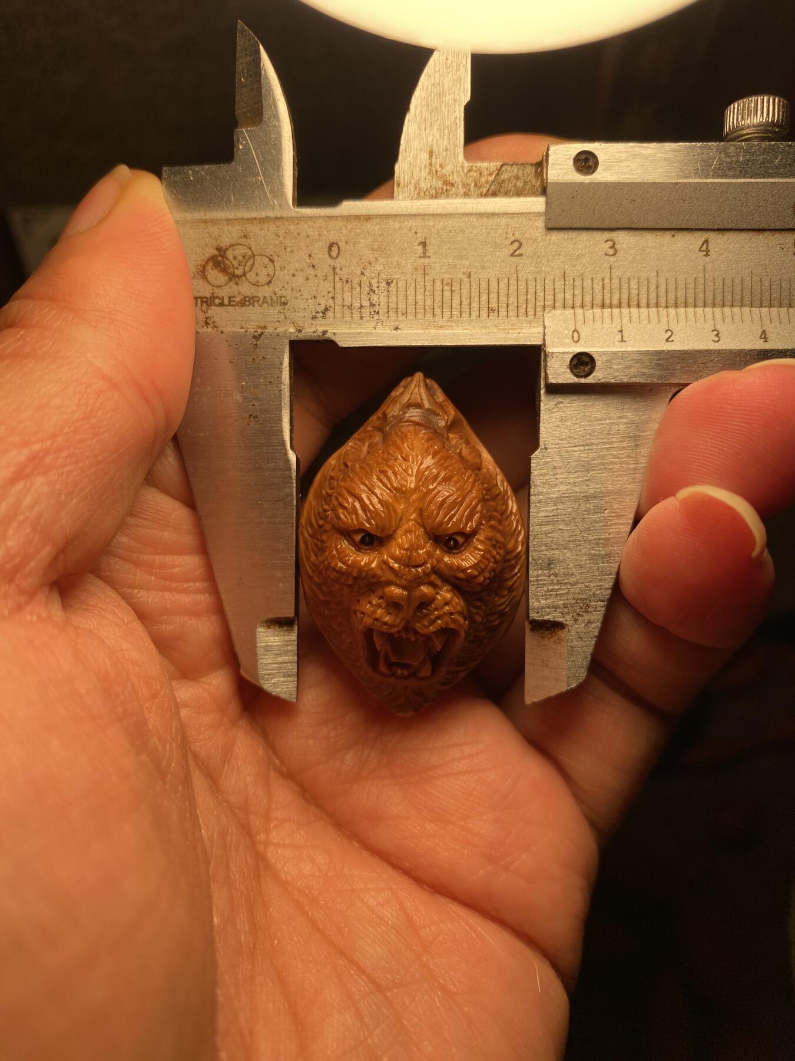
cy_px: 530
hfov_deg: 54.9
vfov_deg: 69.4
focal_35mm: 25
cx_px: 398
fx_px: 766
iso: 32
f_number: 1.8
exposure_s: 1/973
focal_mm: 4.25
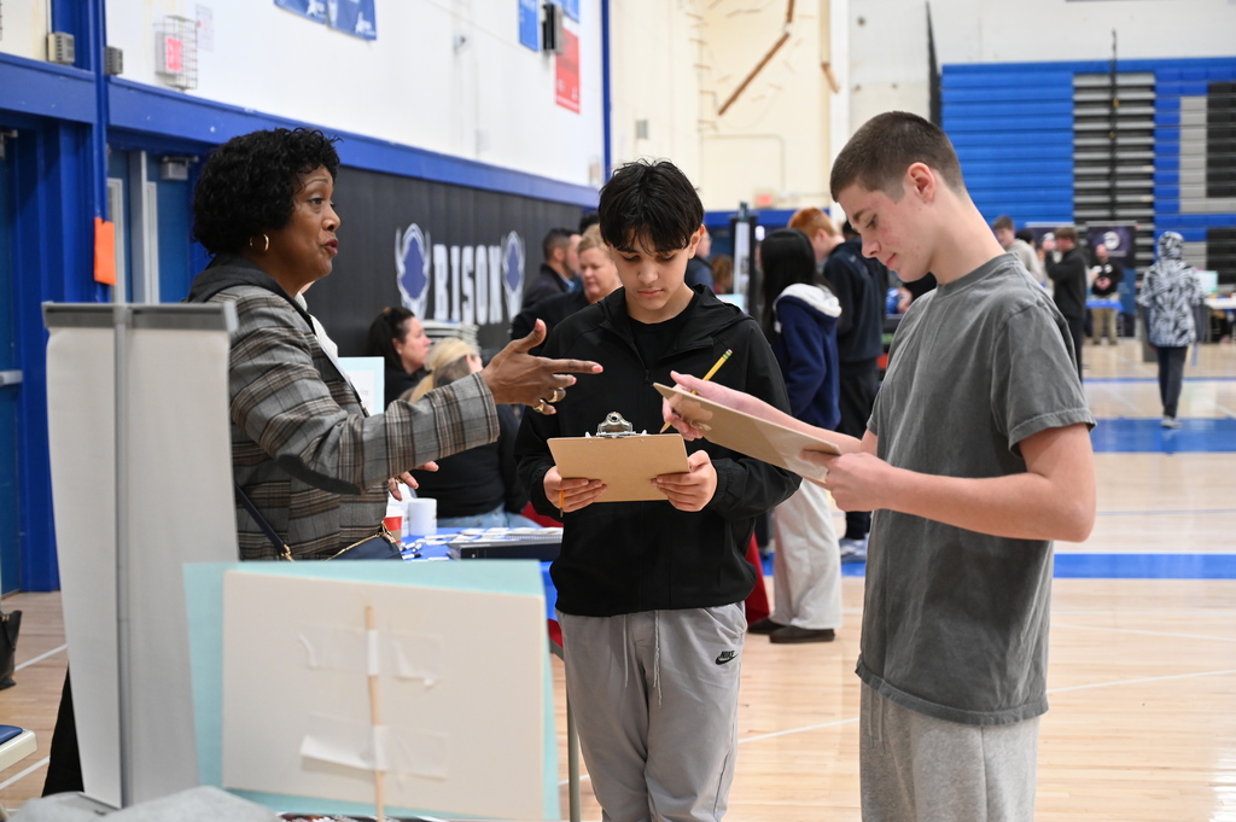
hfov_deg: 34.0
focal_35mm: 59
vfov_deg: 23.0
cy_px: 411
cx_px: 618
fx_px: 2024
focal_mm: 59
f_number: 4
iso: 3200
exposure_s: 1/125
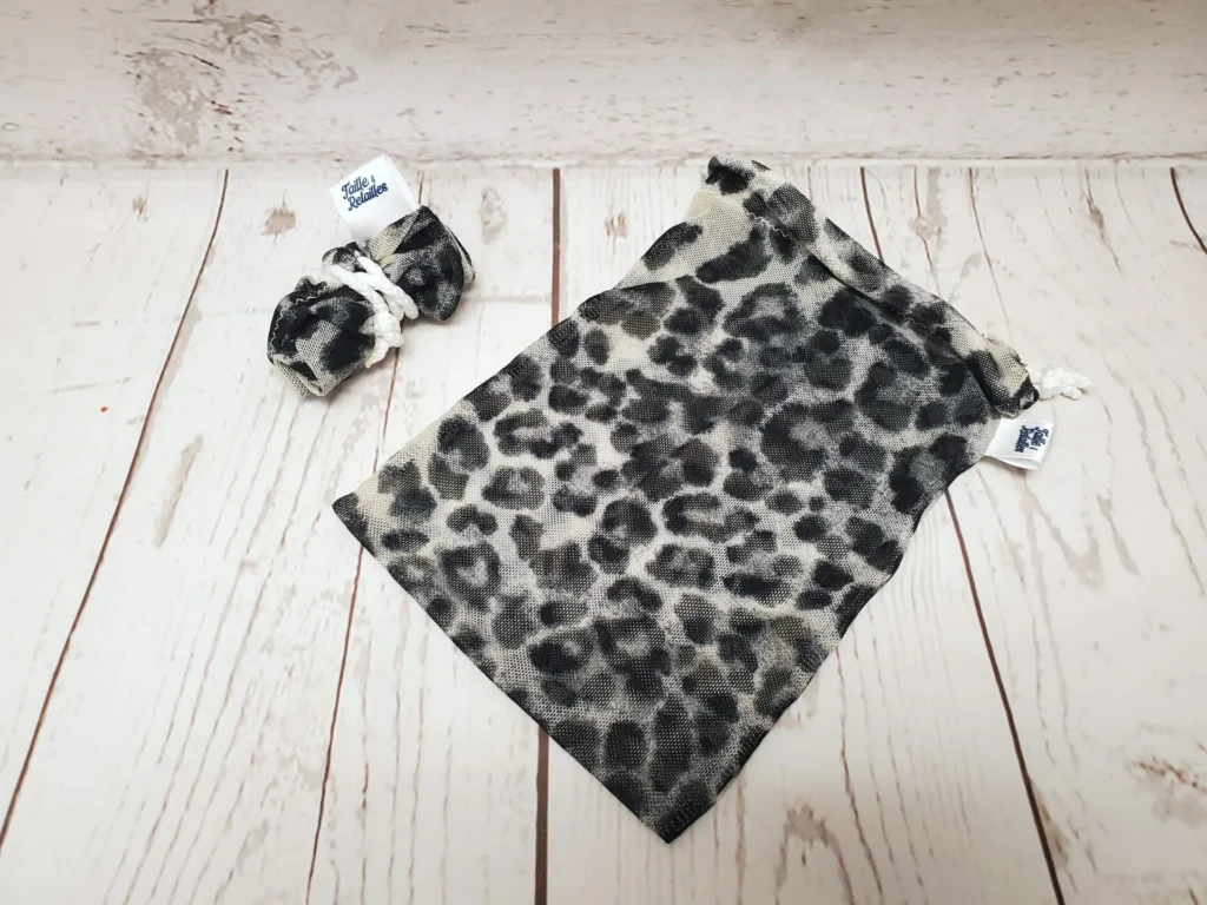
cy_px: 452
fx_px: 907
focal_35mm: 26
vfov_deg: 53.1
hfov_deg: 67.3
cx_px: 604
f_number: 2.4
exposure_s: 1/120
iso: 320
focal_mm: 4.3
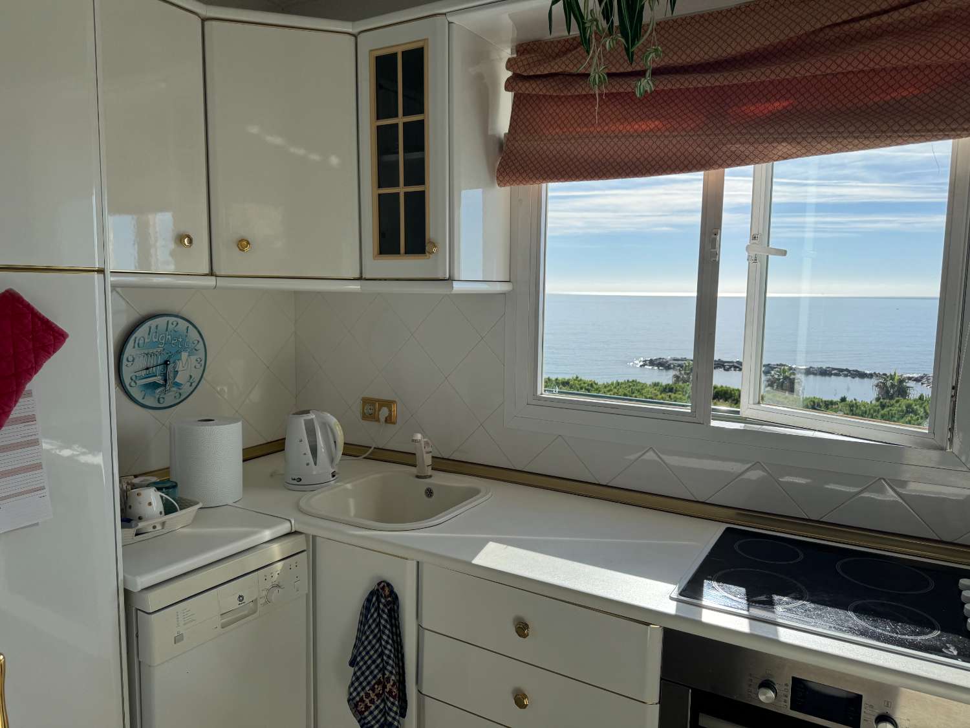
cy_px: 364
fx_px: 673
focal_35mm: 24
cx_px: 485
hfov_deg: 71.6
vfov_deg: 56.8
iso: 80
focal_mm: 6.76
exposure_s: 1/3413
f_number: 1.78
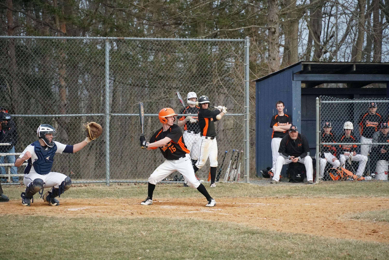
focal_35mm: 202
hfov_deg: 10.2
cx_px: 194
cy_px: 130
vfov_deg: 6.8
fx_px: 2188
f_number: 5.6
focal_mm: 135
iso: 2500
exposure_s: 1/2000
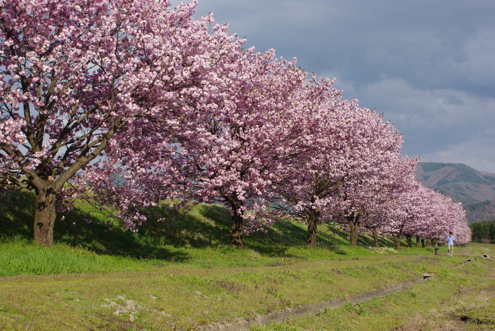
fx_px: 826
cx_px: 248
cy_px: 166
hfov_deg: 33.4
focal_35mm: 60
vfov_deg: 22.7
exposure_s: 1/350
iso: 400
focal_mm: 40
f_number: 13
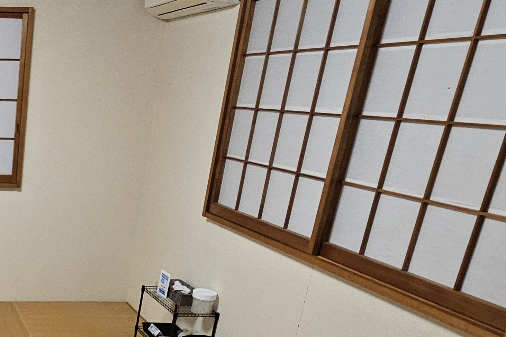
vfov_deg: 34.7
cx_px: -86
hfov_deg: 39.3
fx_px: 520
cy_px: 275
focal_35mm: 37
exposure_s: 1/60
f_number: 2.2
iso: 320
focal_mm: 2.2
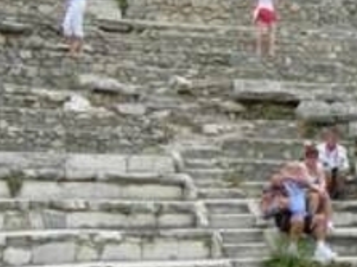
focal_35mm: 97
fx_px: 1000
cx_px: 400
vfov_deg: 15.2
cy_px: 126
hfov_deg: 19.3
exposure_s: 1/144
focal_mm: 7.5
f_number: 4.3
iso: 50
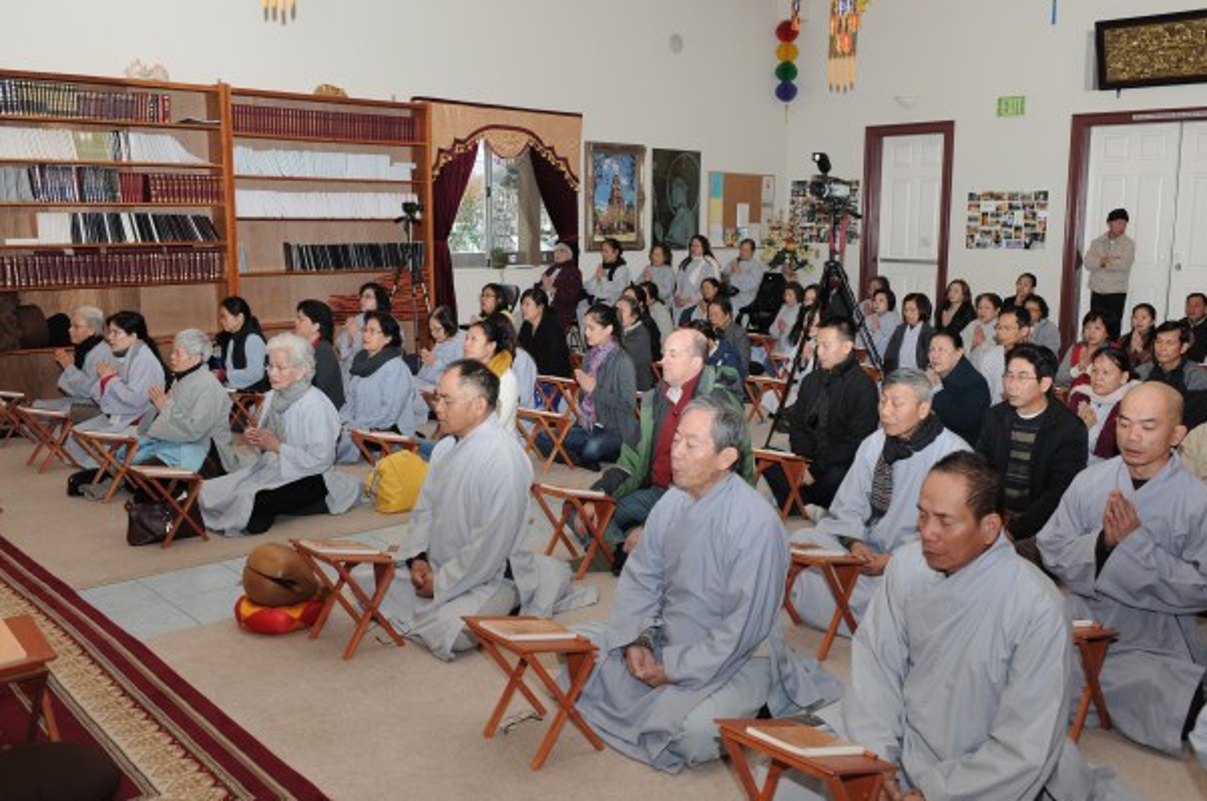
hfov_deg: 57.2
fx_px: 1105
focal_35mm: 33
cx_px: 641
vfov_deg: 39.9
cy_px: 403
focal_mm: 31
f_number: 5.6
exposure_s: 1/60
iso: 200
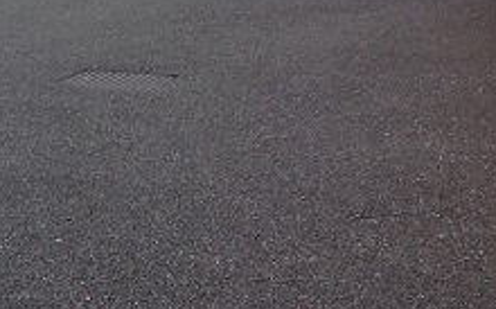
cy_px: 35
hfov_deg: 16.5
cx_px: -186
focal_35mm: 118
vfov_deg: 11.0
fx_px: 1593
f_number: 2.4
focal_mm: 4.28
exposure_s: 1/672
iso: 50
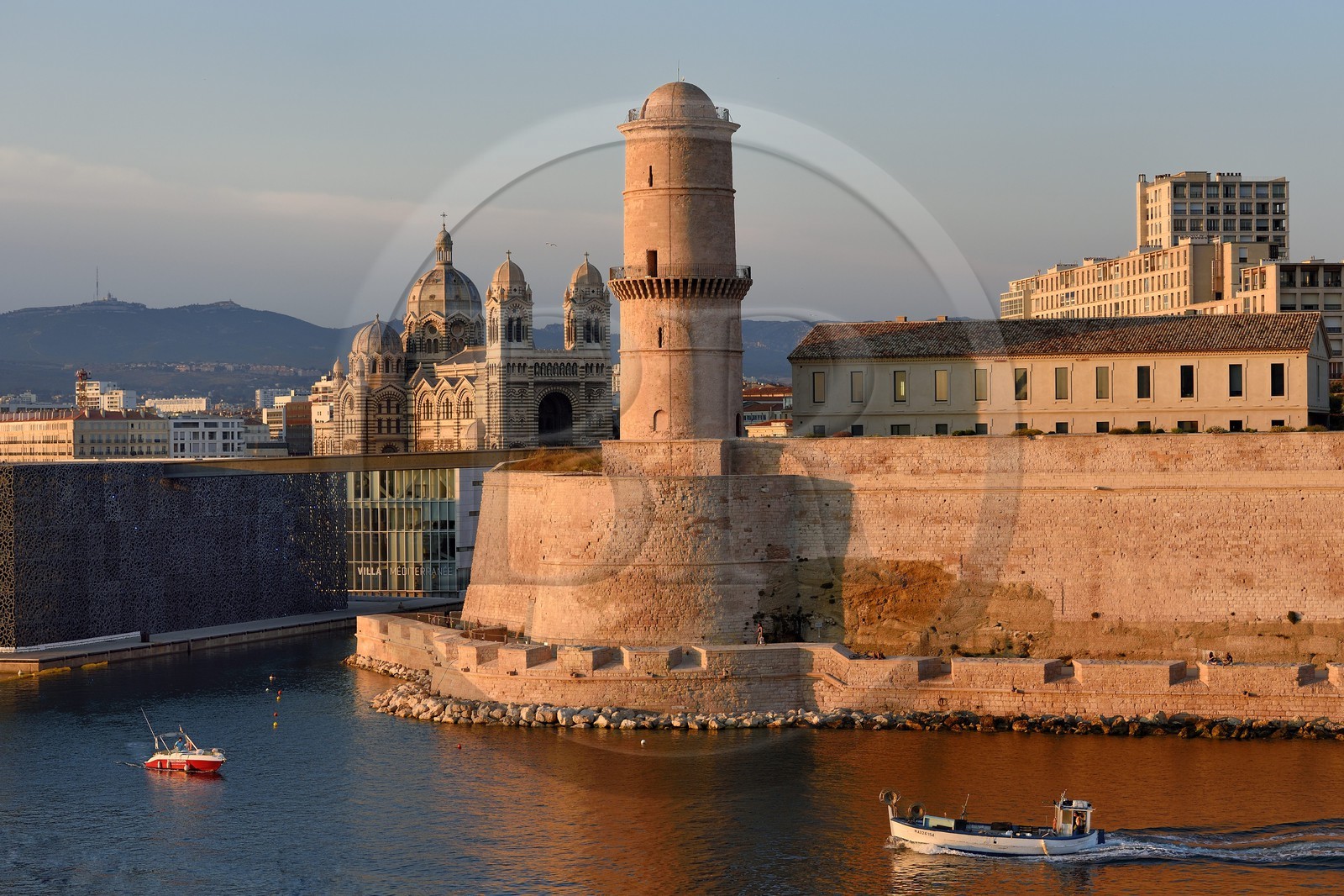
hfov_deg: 27.0
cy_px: 448
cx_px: 672
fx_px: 2799
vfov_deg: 18.2
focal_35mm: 75
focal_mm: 75
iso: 200
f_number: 5.6
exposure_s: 1/320
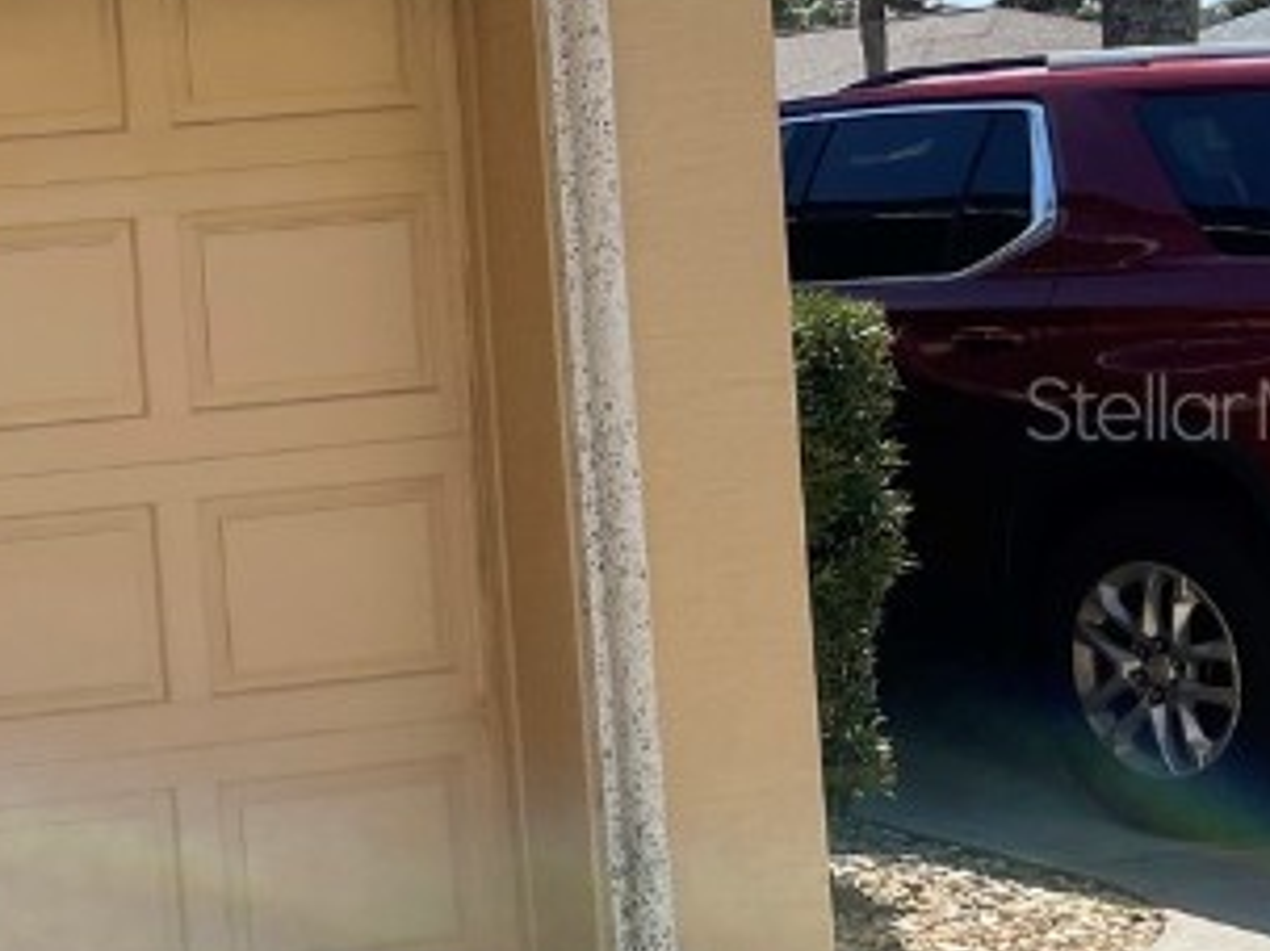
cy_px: 406
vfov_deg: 16.8
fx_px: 3227
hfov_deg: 19.1
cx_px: -725
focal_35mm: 88
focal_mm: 4.2
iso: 32
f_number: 1.6
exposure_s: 1/2398
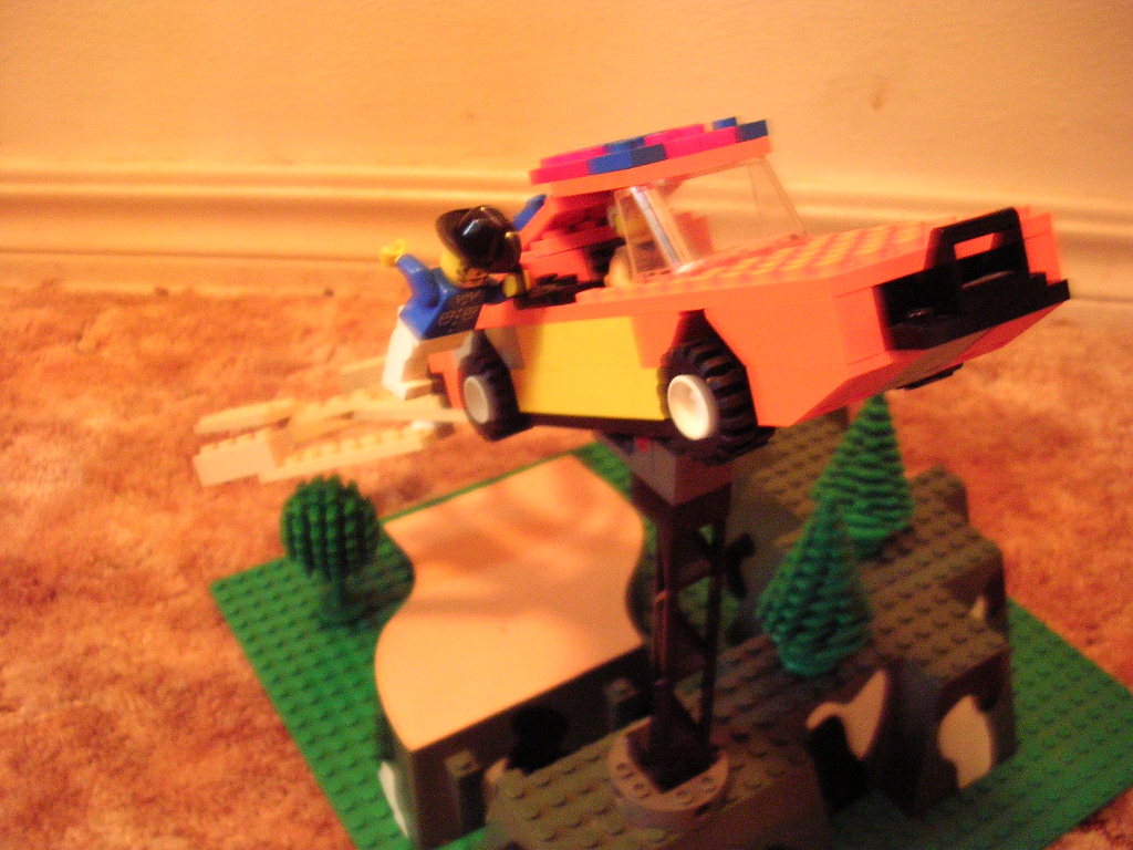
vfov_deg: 37.7
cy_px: 425
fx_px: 1244
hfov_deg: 49.0
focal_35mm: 38
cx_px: 566
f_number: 2.8
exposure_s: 1/4.4
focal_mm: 5.8
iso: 200
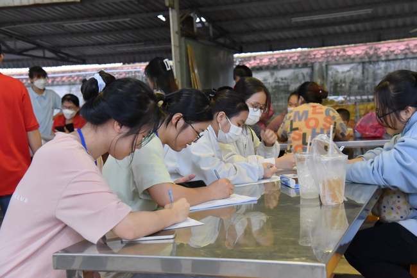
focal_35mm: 52
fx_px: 603
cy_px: 139
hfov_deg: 38.2
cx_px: 208
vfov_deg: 26.0
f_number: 5.6
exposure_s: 1/80
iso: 3200
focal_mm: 52
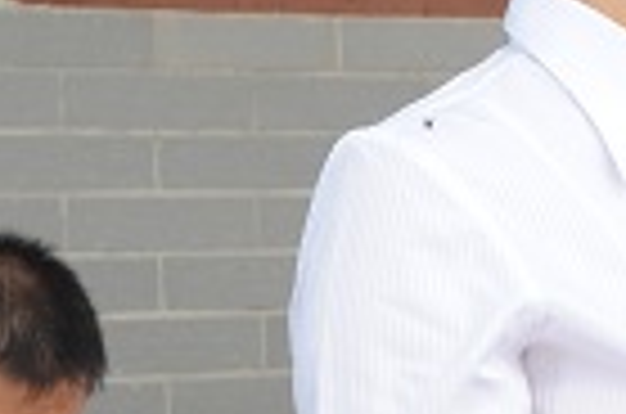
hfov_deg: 8.0
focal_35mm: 253
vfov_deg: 5.4
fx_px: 4389
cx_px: 844
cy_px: 38
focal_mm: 55
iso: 640
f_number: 10
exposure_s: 1/250
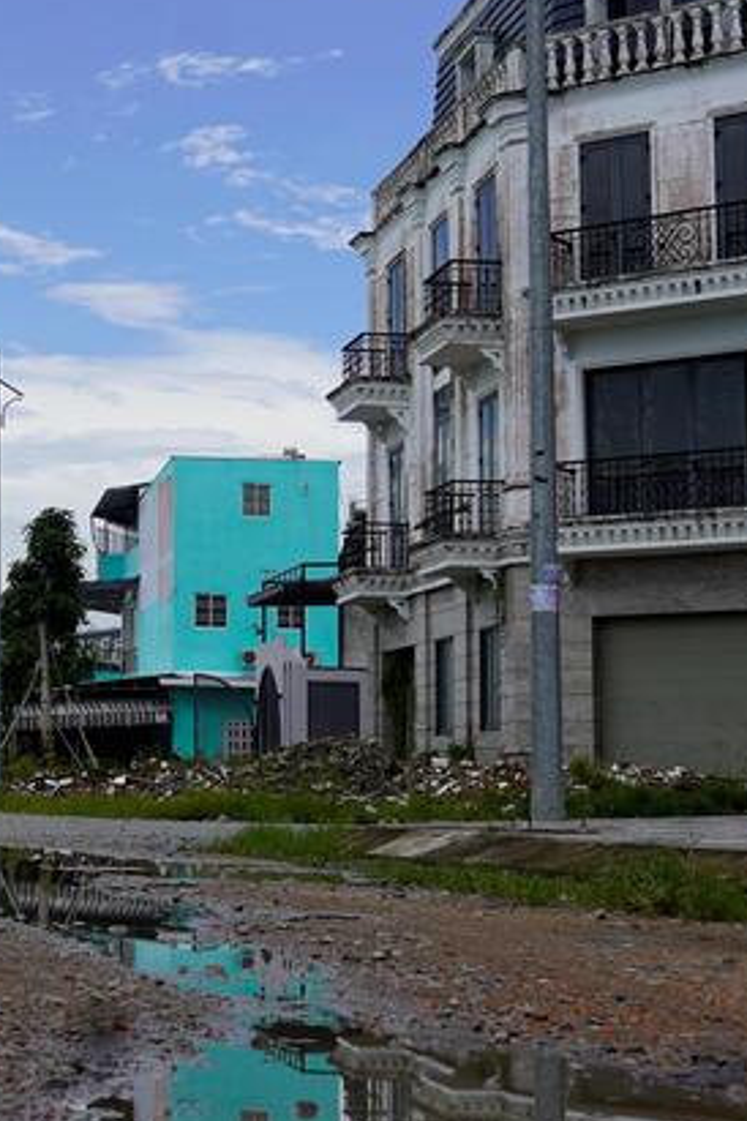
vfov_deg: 28.8
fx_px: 2179
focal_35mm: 70
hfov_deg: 18.7
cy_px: 555
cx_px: -85
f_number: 5
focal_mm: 24
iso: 100
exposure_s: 1/800
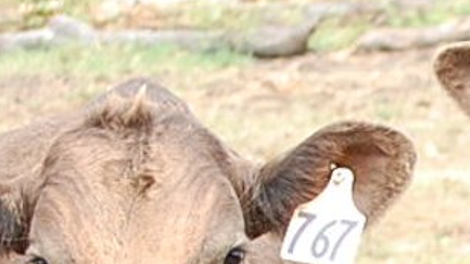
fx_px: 5954
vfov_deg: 2.5
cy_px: 489
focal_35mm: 478
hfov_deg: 4.4
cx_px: 1293
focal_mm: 55
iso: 200
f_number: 5.6
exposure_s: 1/125
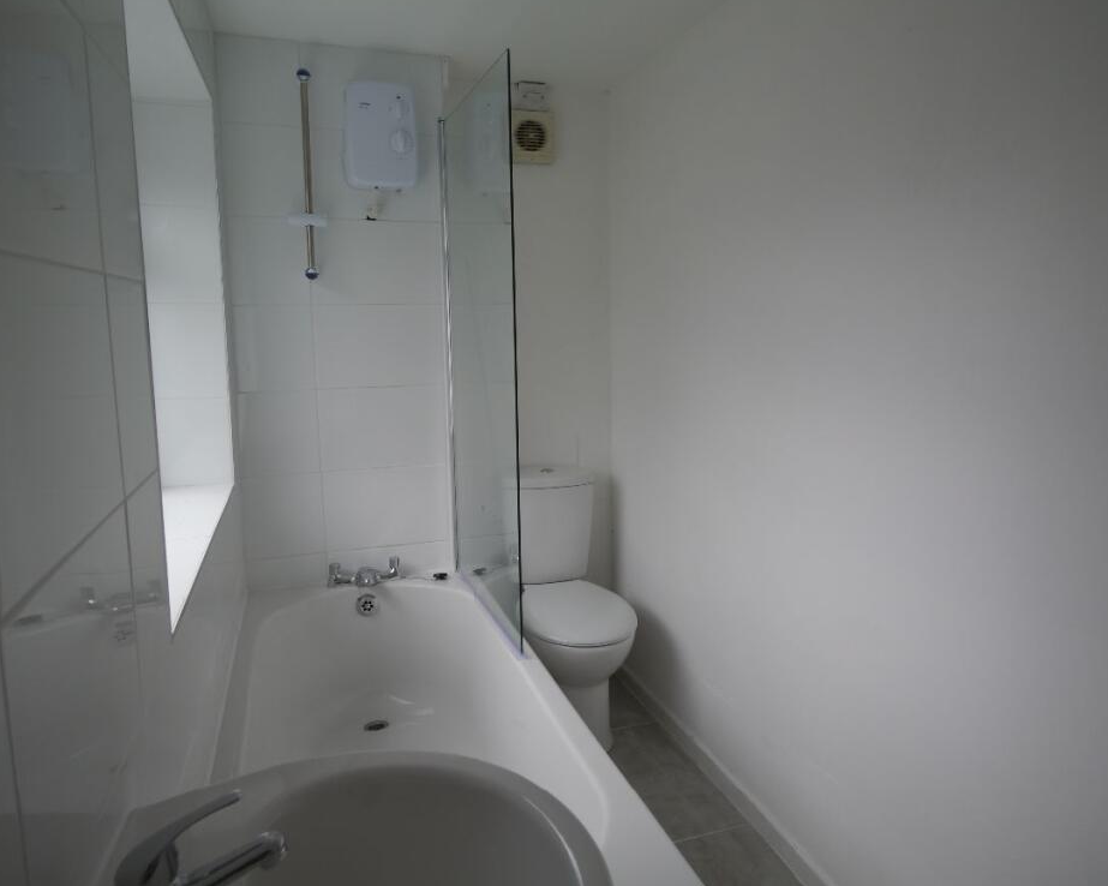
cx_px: 588
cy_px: 429
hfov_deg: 66.0
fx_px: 852
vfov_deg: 54.9
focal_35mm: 26
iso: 160
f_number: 5
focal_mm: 12
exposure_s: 1/125
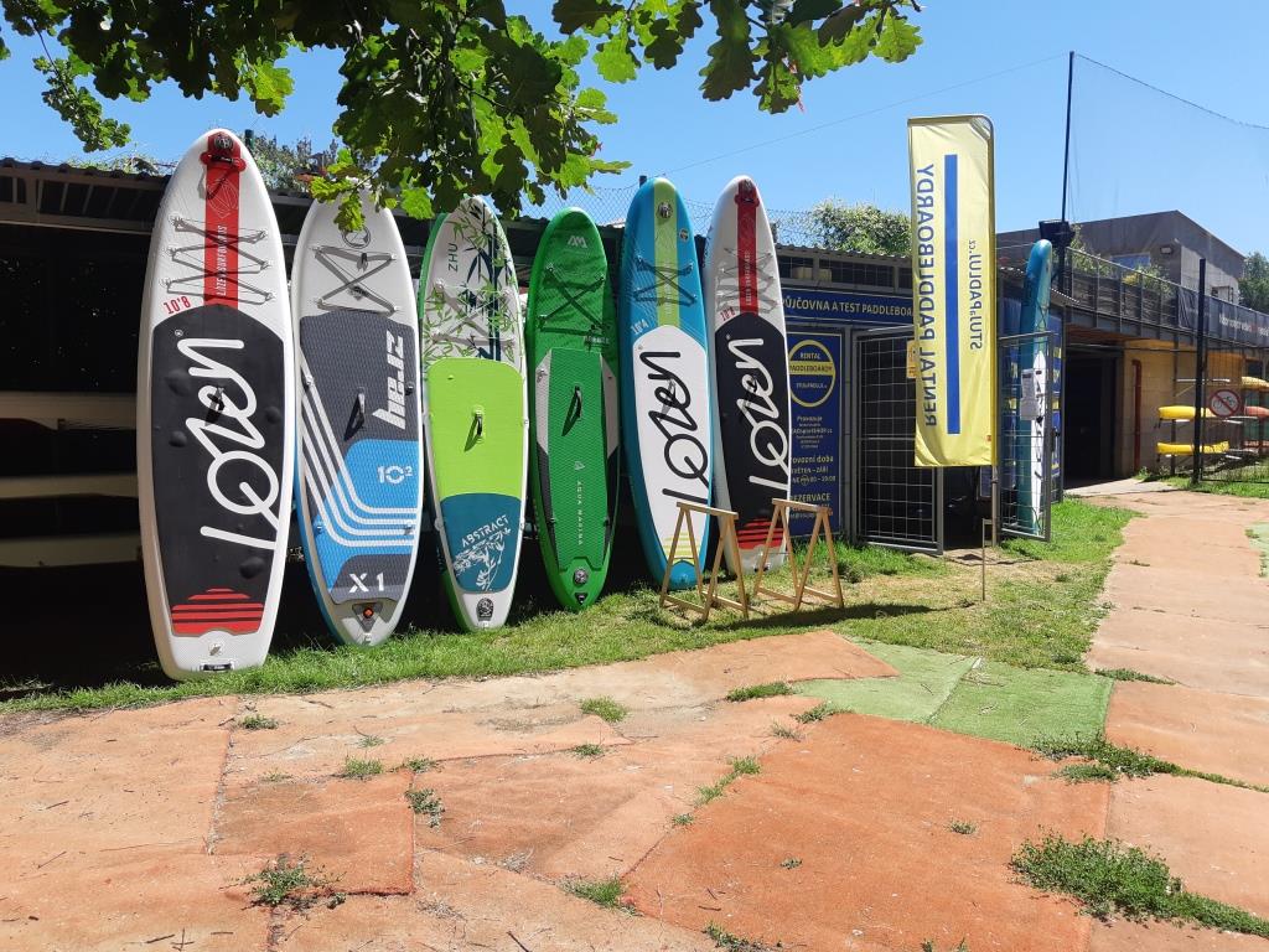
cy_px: 476
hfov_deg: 67.3
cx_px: 634
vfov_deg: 53.1
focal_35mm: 26
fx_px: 953
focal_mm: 3.93
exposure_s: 1/1538
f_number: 1.7
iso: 40
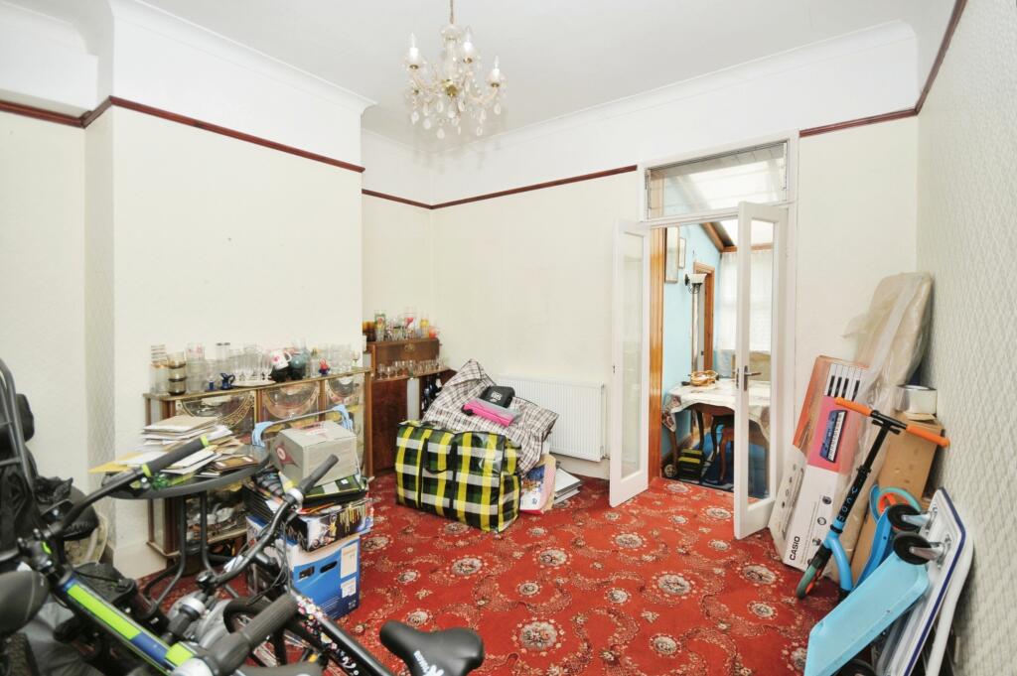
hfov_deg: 100.4
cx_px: 508
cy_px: 338
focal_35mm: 15
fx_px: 423
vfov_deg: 77.2
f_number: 5
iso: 200
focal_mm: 10
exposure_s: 1/60
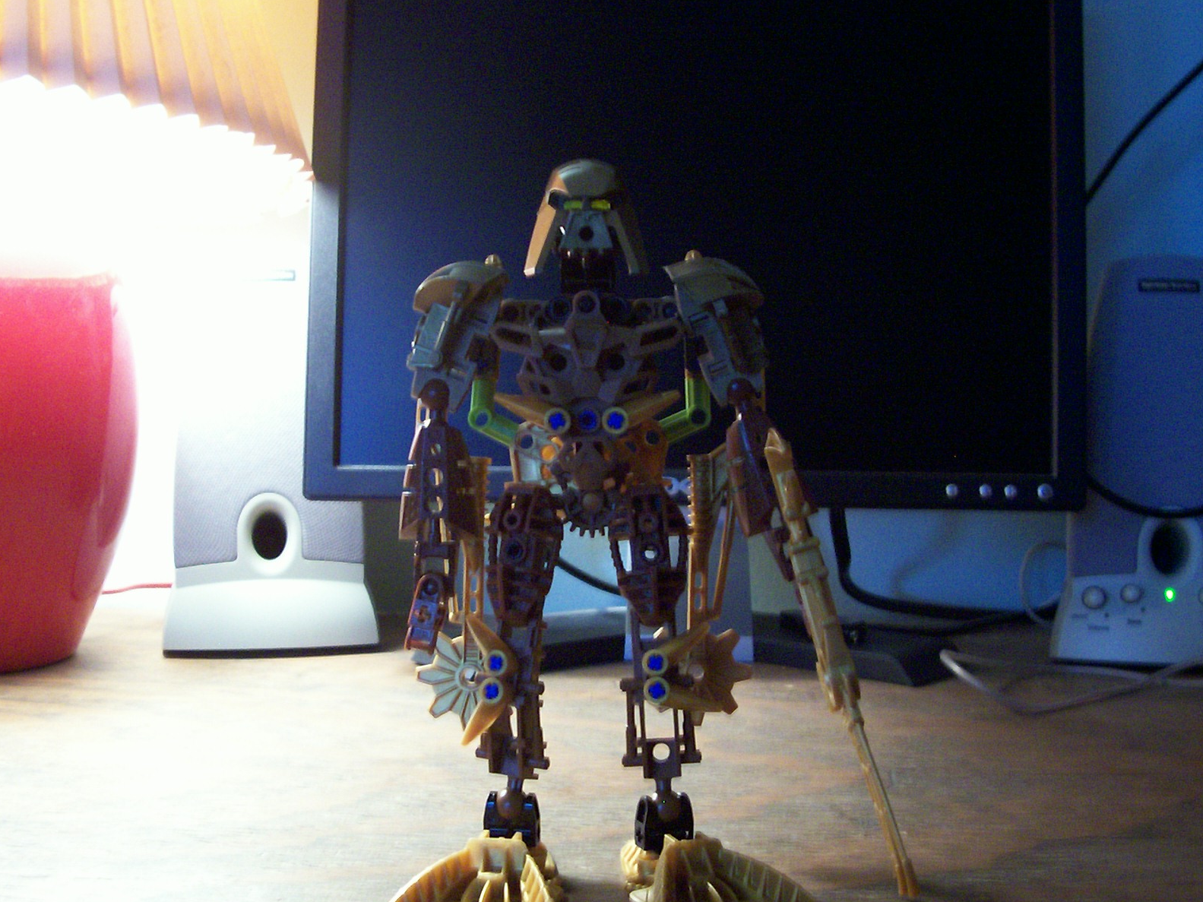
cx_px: 616
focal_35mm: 44
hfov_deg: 42.9
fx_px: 1529
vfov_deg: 32.8
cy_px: 508
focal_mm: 5.6
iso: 160
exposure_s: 1/12.2
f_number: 2.7
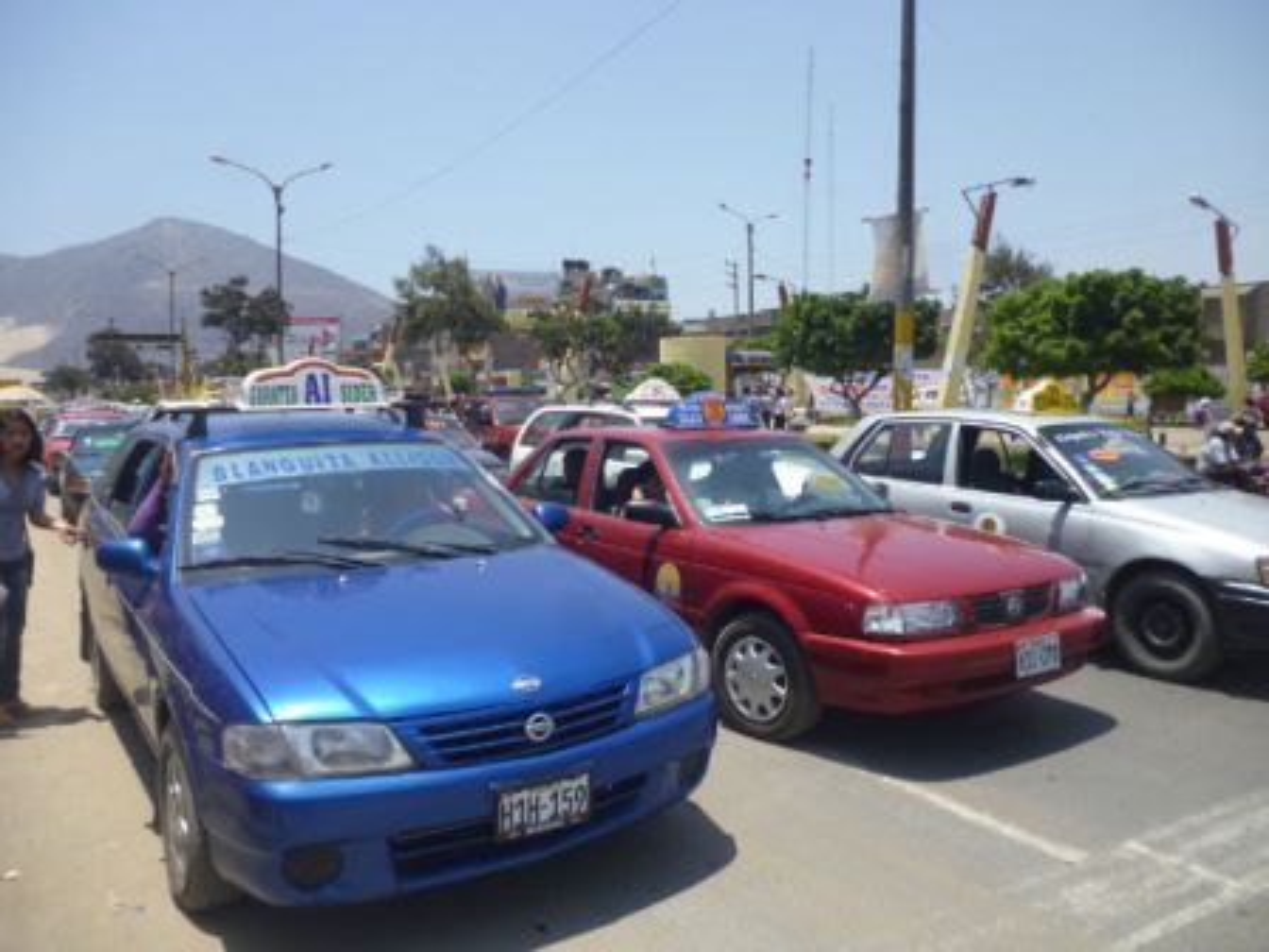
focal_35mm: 28
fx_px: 1026
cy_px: 476
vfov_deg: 49.7
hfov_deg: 63.4
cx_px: 634
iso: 200
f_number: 9
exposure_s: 1/200
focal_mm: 5
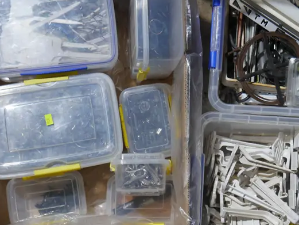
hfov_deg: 32.3
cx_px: 212
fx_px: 510
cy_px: 114
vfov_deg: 24.8
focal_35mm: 59
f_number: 3.6
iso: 200
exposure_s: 1/60
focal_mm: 15
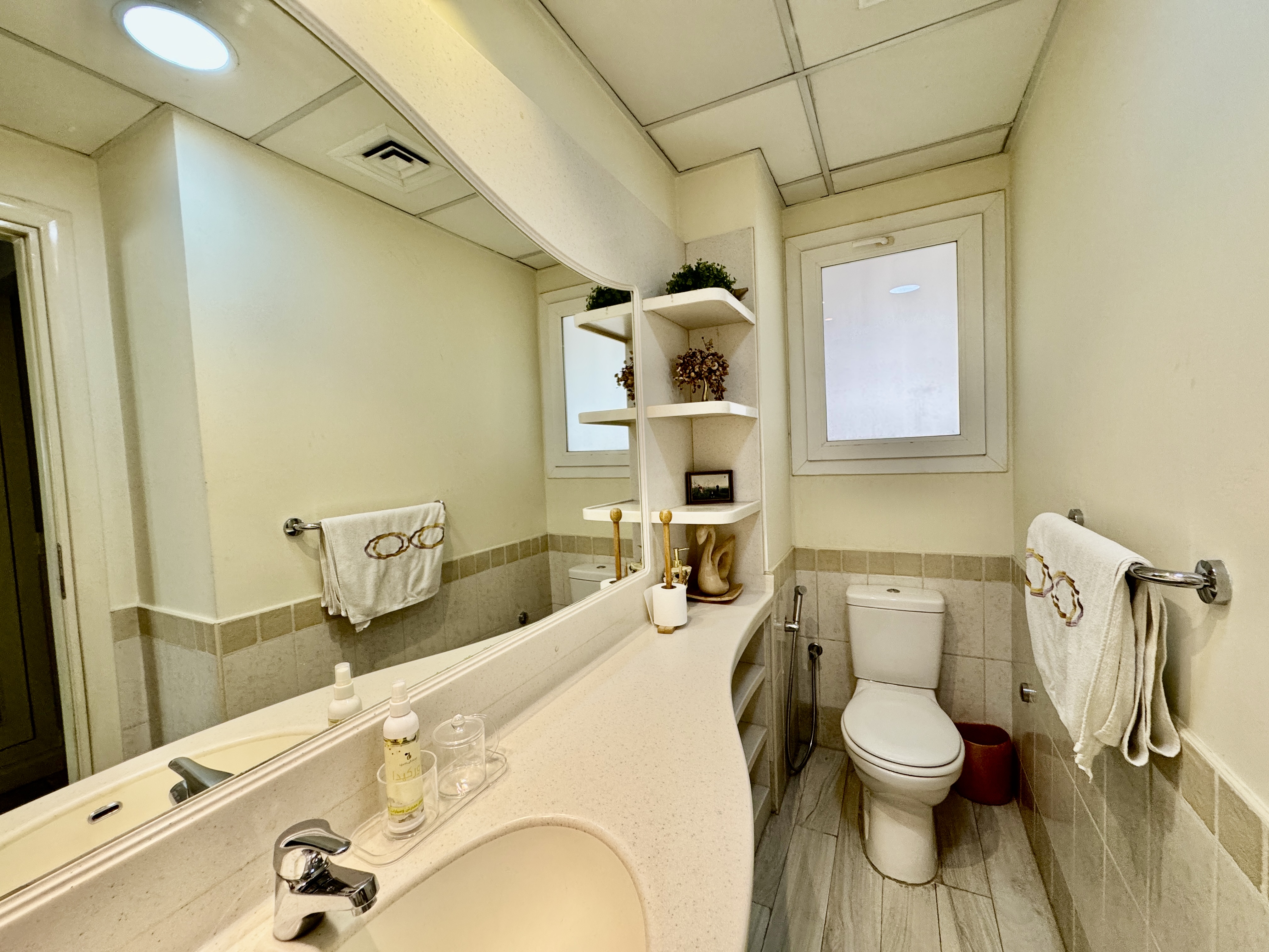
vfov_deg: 85.7
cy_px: 476
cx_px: 634
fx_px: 513
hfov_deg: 102.1
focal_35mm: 14
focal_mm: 2.22
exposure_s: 1/100
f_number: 2.2
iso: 200
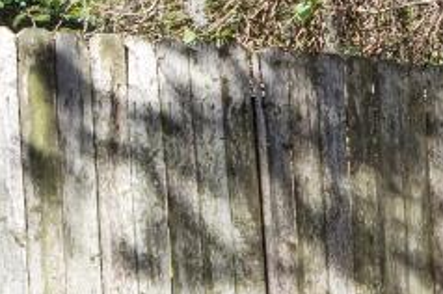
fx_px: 1450
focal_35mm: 118
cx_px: 1359
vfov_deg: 11.6
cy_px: 179
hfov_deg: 10.9
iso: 320
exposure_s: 1/100
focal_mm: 16
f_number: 8
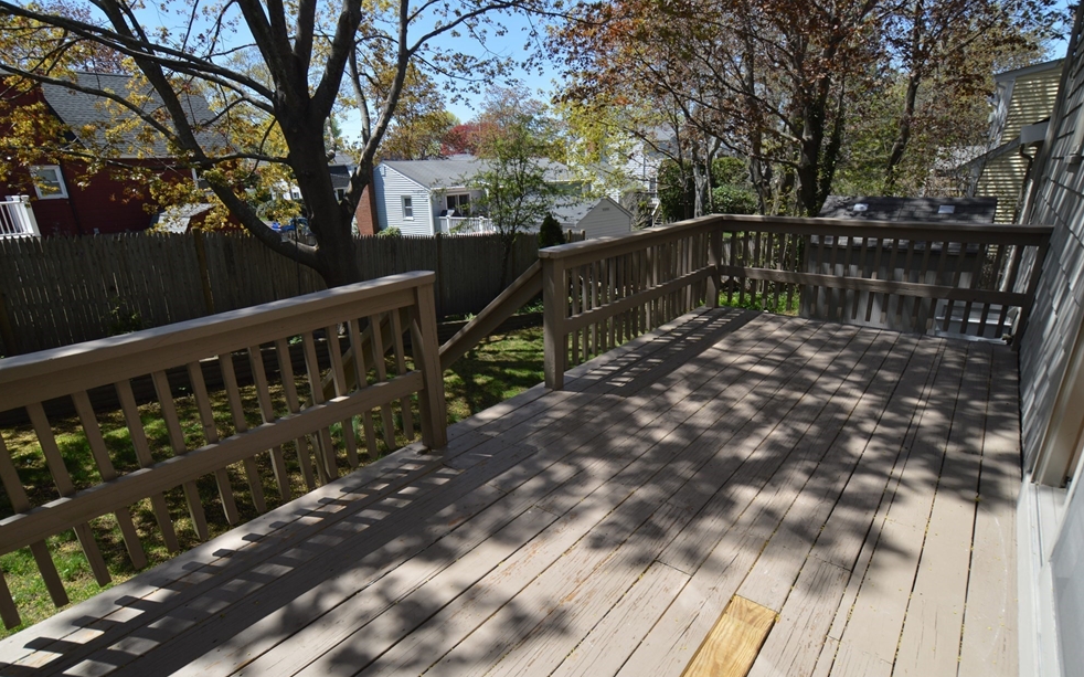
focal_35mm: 18
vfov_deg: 66.3
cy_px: 356
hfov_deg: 92.6
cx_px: 536
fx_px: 518
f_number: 7.1
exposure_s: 1/200
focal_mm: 11
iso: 100
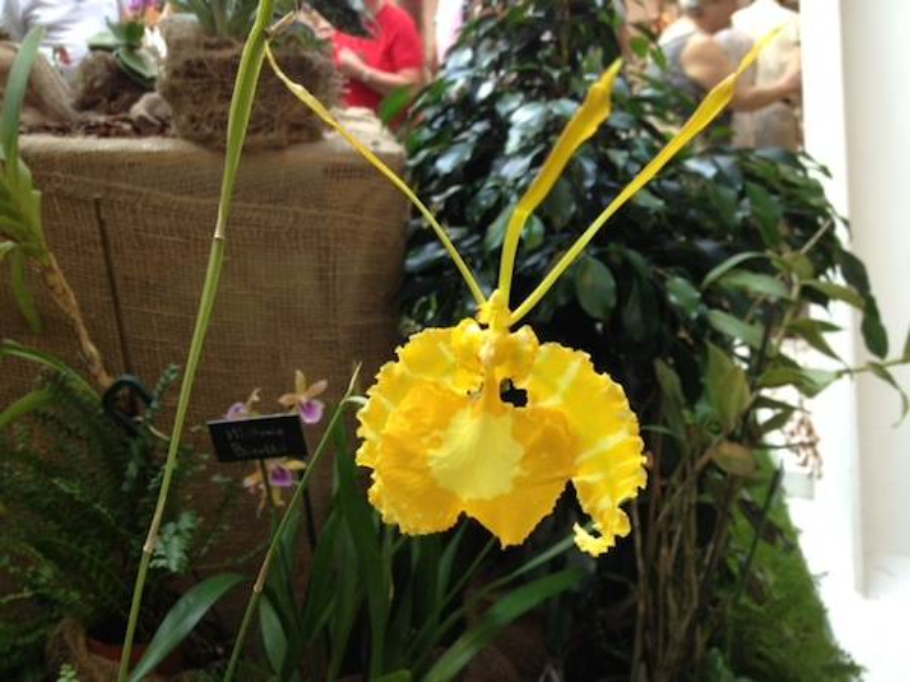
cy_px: 341
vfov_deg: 40.7
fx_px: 920
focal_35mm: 35
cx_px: 455
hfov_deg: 52.6
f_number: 2.4
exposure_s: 1/24
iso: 80
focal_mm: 4.28
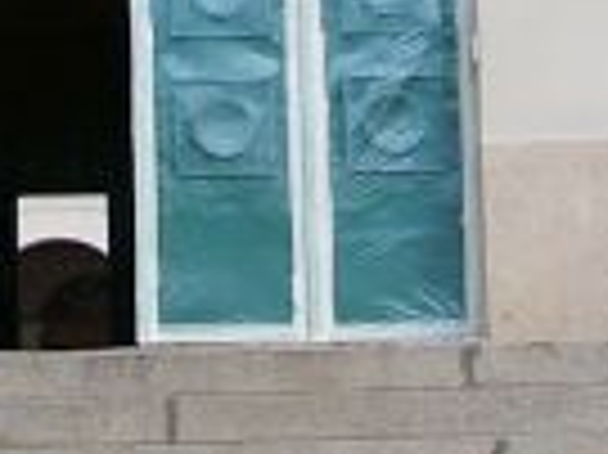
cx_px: 135
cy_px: -288
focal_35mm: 202
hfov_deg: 9.8
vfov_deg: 7.2
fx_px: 3545
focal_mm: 7.13
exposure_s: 1/163
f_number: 4
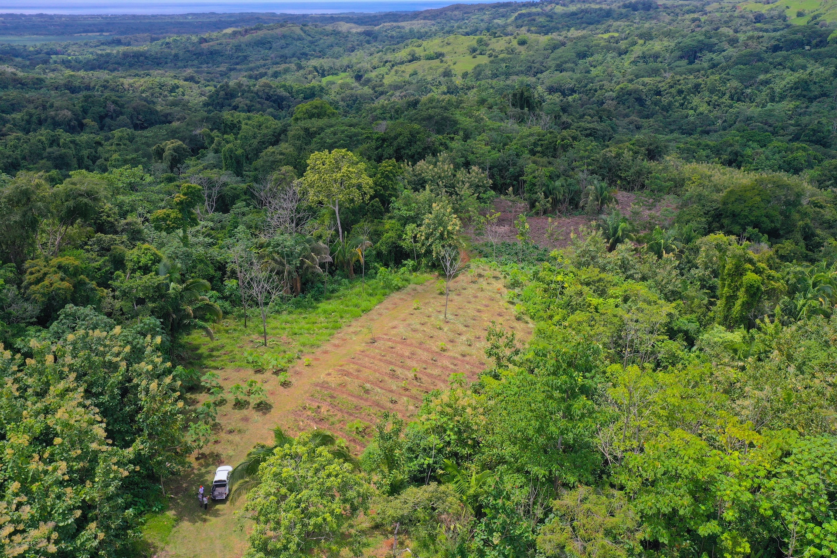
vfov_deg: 46.4
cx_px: 418
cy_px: 279
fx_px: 651
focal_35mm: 28
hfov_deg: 65.5
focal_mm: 10.26
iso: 100
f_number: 5.6
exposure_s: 1/400
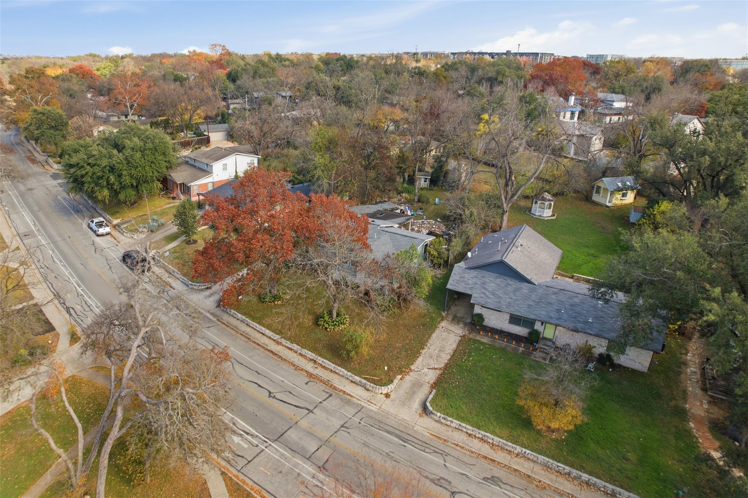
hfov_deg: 78.6
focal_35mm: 22
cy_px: 249
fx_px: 457
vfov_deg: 57.2
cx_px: 374
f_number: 2.8
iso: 100
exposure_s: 1/80
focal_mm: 8.4
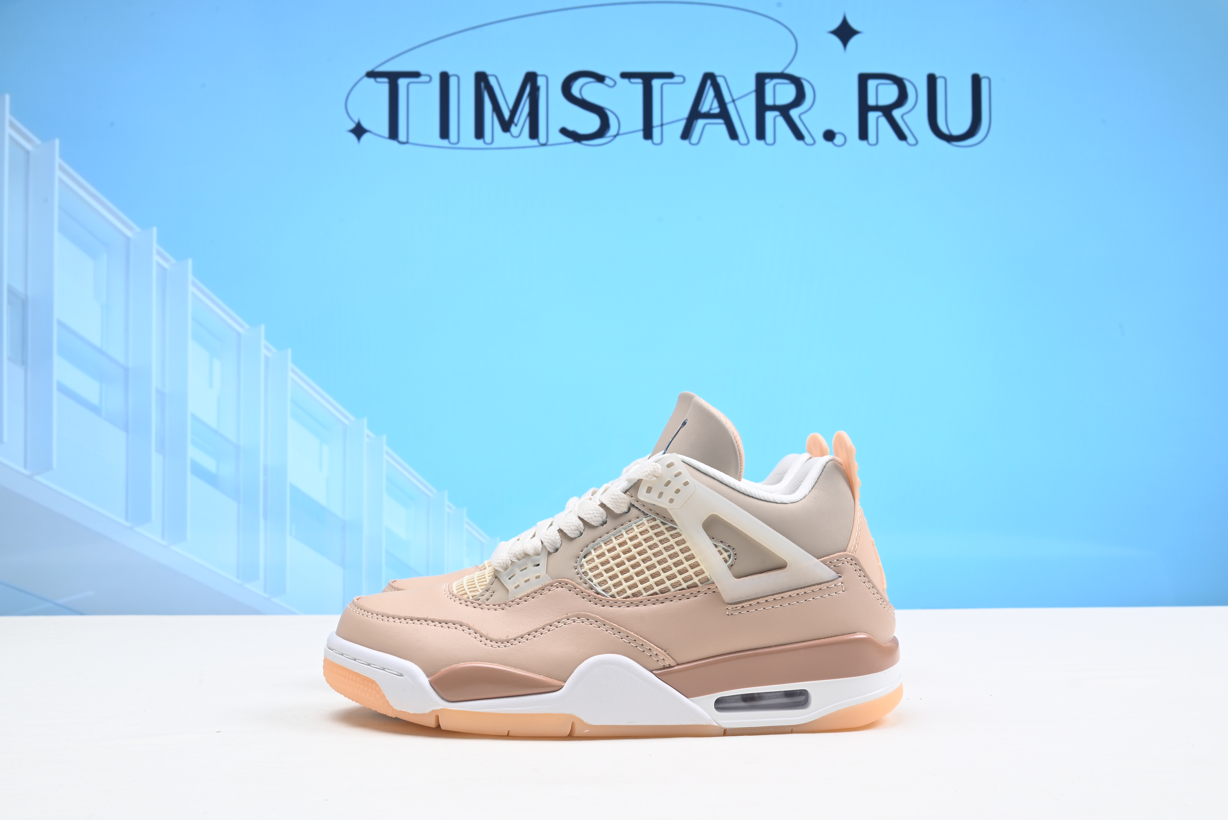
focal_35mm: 40
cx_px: 614
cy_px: 410
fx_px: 1365
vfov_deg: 33.4
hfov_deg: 48.4
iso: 100
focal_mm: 40
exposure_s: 1/2
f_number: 16
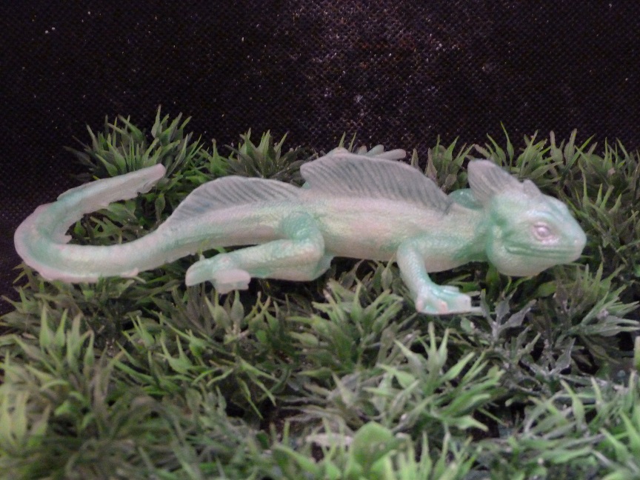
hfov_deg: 25.3
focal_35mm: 77
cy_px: 240
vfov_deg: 19.1
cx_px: 320
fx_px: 1424
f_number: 3.3
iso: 800
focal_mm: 13.8
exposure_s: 1/8
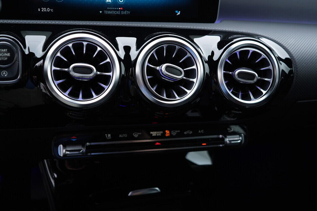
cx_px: 158
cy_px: 106
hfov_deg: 53.1
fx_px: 317
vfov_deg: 36.9
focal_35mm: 36
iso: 160
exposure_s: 1/40
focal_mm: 24
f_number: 2.8
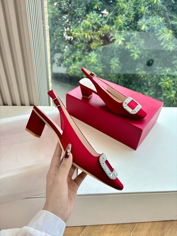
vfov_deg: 67.3
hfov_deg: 53.1
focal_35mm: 26
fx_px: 177
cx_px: 88
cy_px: 118
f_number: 1.6
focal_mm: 5.96
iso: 50
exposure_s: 1/182
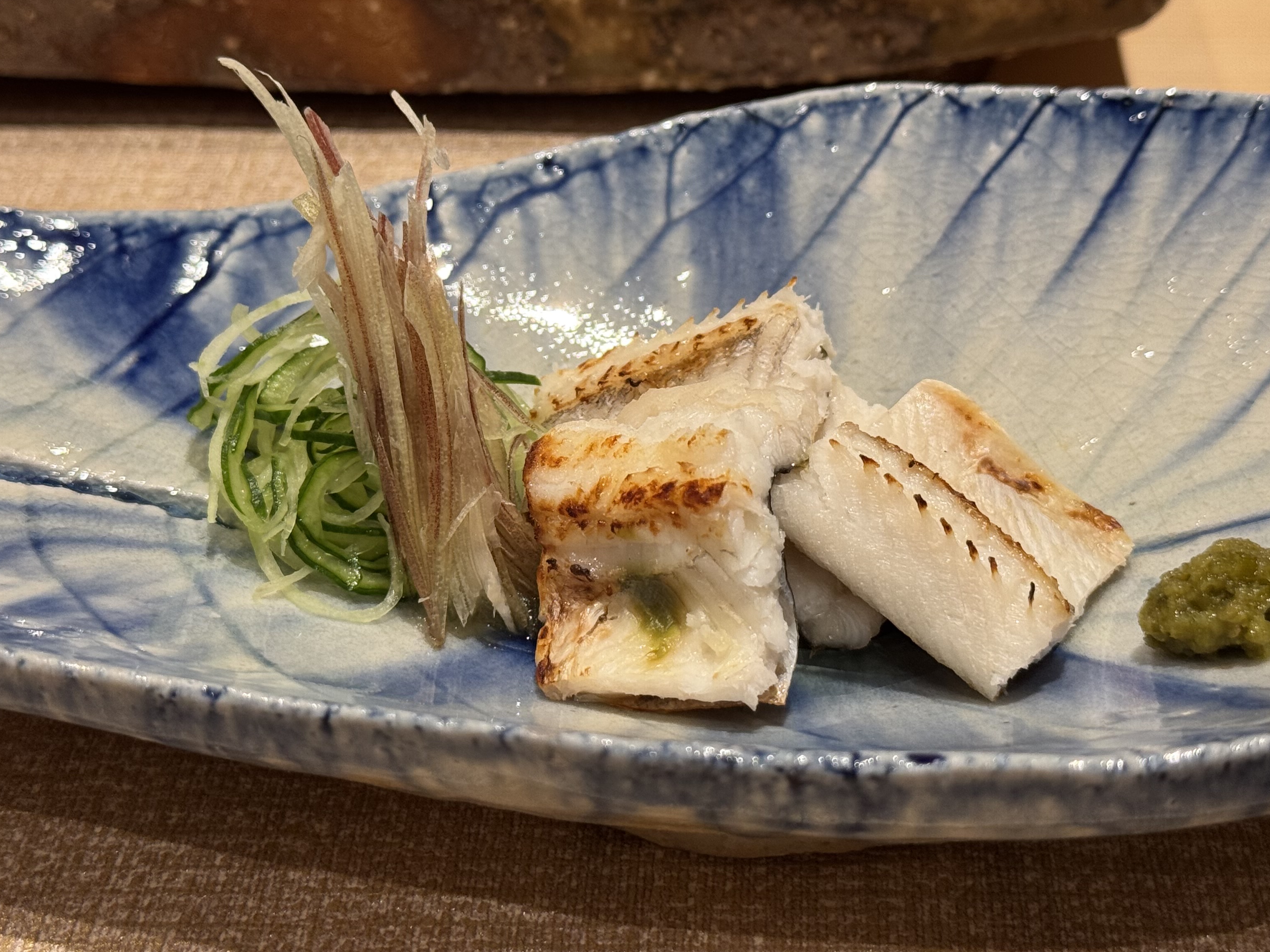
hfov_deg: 30.7
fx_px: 2311
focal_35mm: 63
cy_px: 417
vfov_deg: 23.3
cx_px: 612
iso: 80
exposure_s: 1/50
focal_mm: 6.76
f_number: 1.78
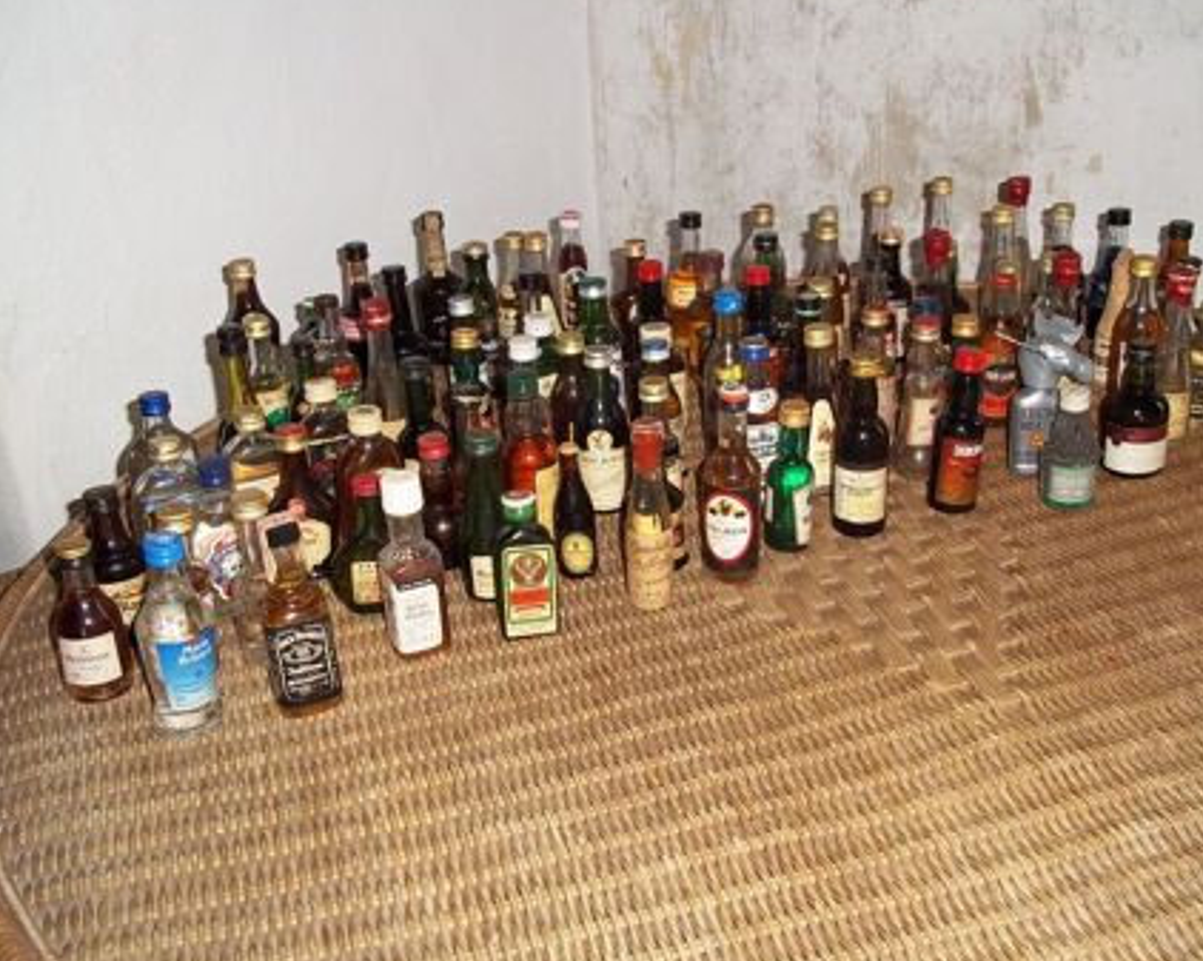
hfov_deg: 45.7
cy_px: 479
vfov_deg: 37.3
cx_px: 678
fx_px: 1423
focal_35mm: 40
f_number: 3.1
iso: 80
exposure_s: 1/30
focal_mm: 6.5
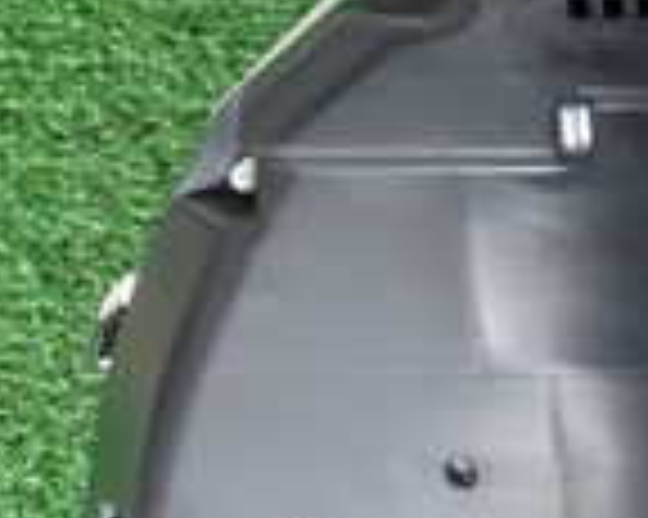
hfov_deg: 13.5
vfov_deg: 12.6
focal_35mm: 122
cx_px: 1305
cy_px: 126
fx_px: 2338
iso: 200
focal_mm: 5.4
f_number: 2.3
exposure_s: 1/50
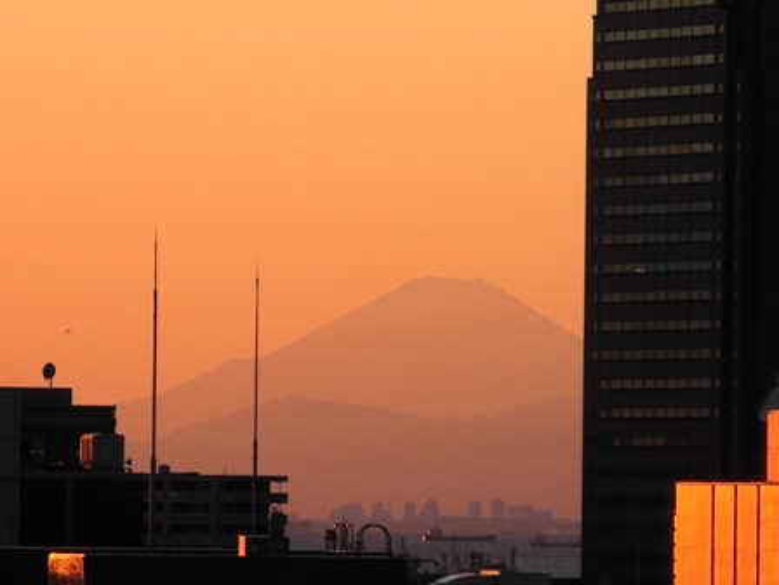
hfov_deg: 9.9
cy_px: 292
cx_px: 390
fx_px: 4501
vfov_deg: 7.4
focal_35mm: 200
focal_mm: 42.6
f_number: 5.6
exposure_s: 1/250
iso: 118
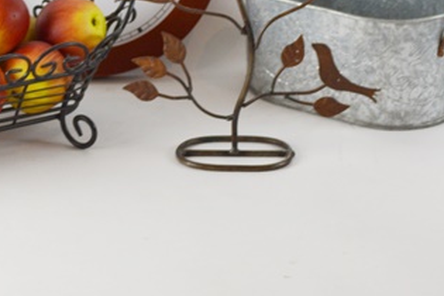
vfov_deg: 13.5
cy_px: 20
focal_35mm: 100
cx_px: 89
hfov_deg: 20.2
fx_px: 1233
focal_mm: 35
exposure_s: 1/125
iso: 320
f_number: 5.6
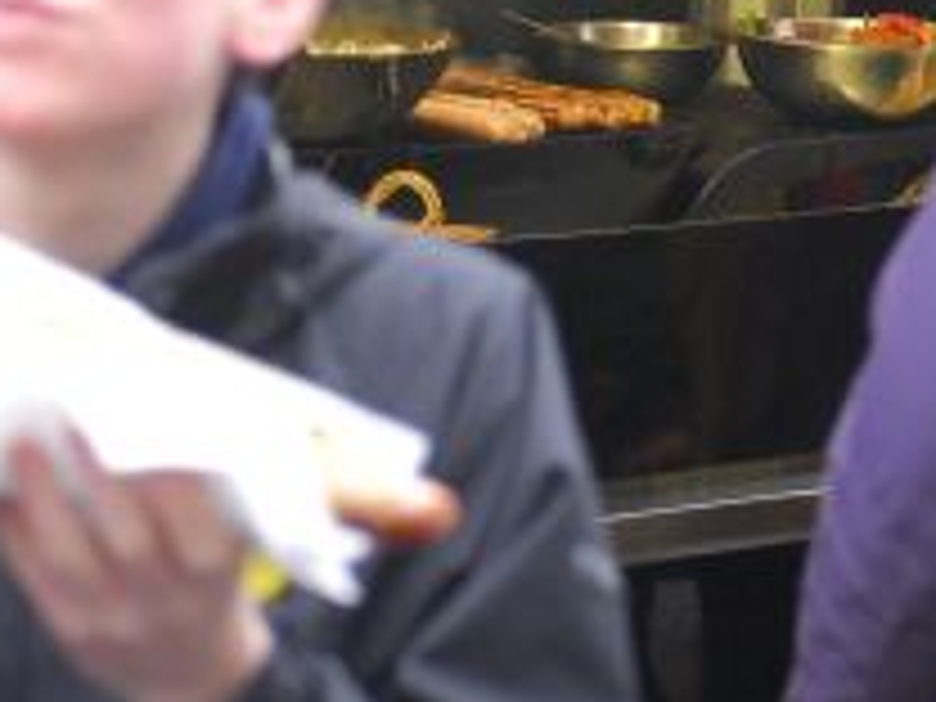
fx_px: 6246
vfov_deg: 6.4
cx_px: 702
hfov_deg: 8.6
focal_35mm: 231
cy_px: -184
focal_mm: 52
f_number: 2.8
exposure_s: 1/80
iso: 500
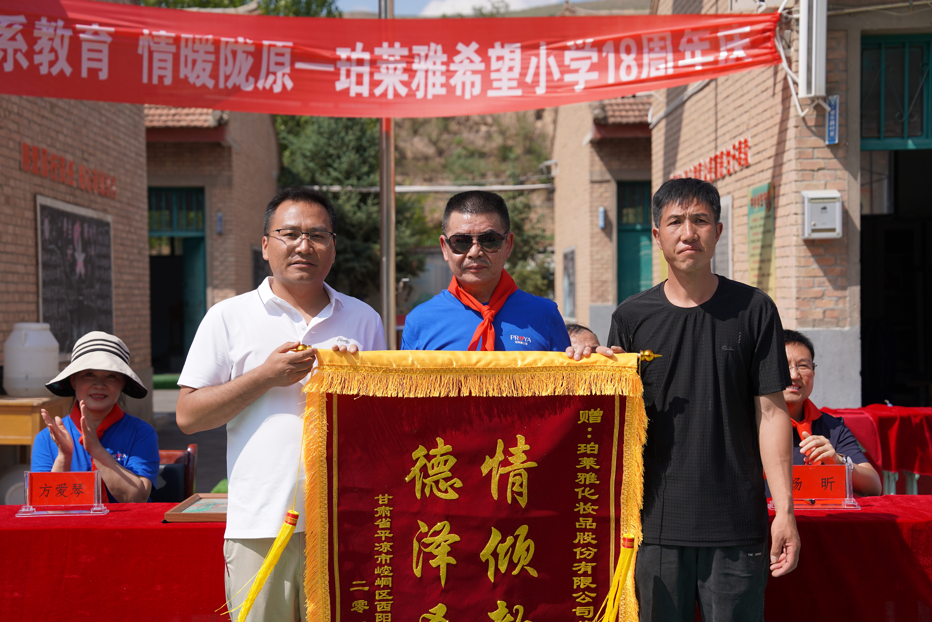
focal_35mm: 58
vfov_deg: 23.4
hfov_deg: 34.5
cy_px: 311
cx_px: 466
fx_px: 1501
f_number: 4.5
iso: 100
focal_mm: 58
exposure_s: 1/1000
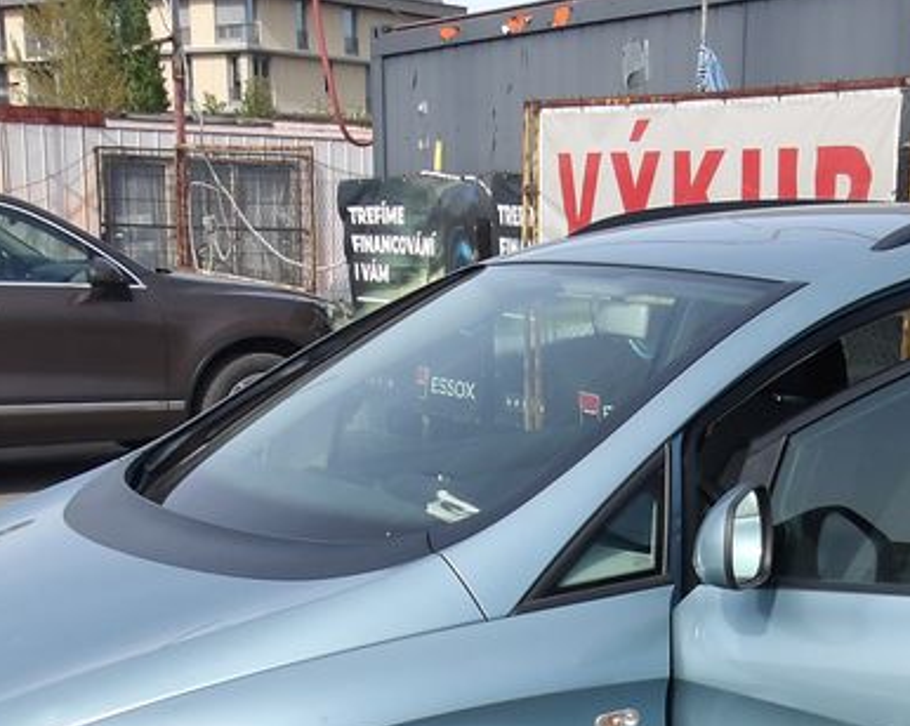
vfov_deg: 21.2
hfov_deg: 26.9
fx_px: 1883
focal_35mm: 70
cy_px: 698
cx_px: 667
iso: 100
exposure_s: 1/974
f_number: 3
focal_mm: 4.9
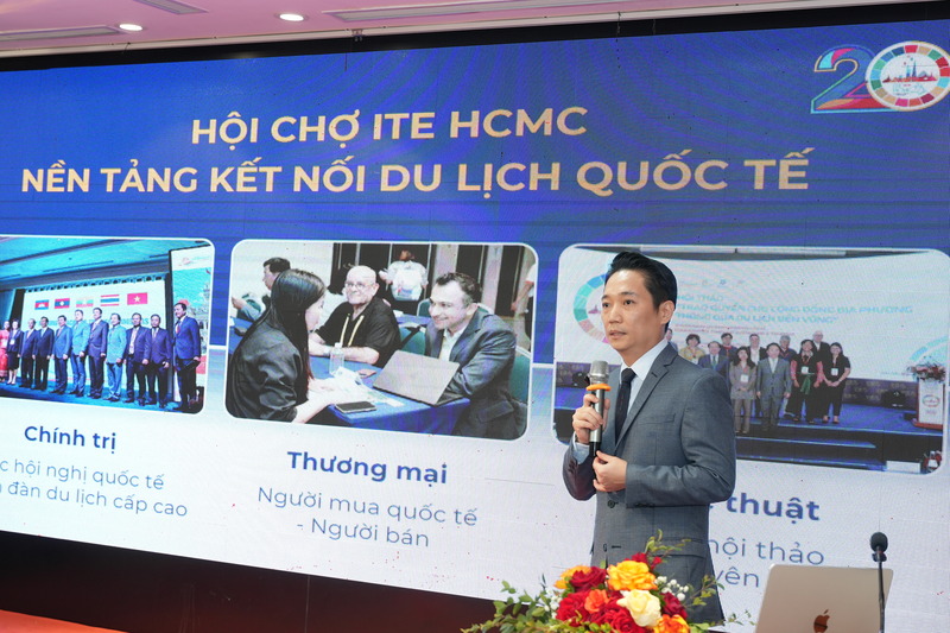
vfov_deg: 23.4
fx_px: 1530
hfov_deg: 34.5
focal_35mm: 58
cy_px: 316
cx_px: 475
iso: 800
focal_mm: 39
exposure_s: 1/100
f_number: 4
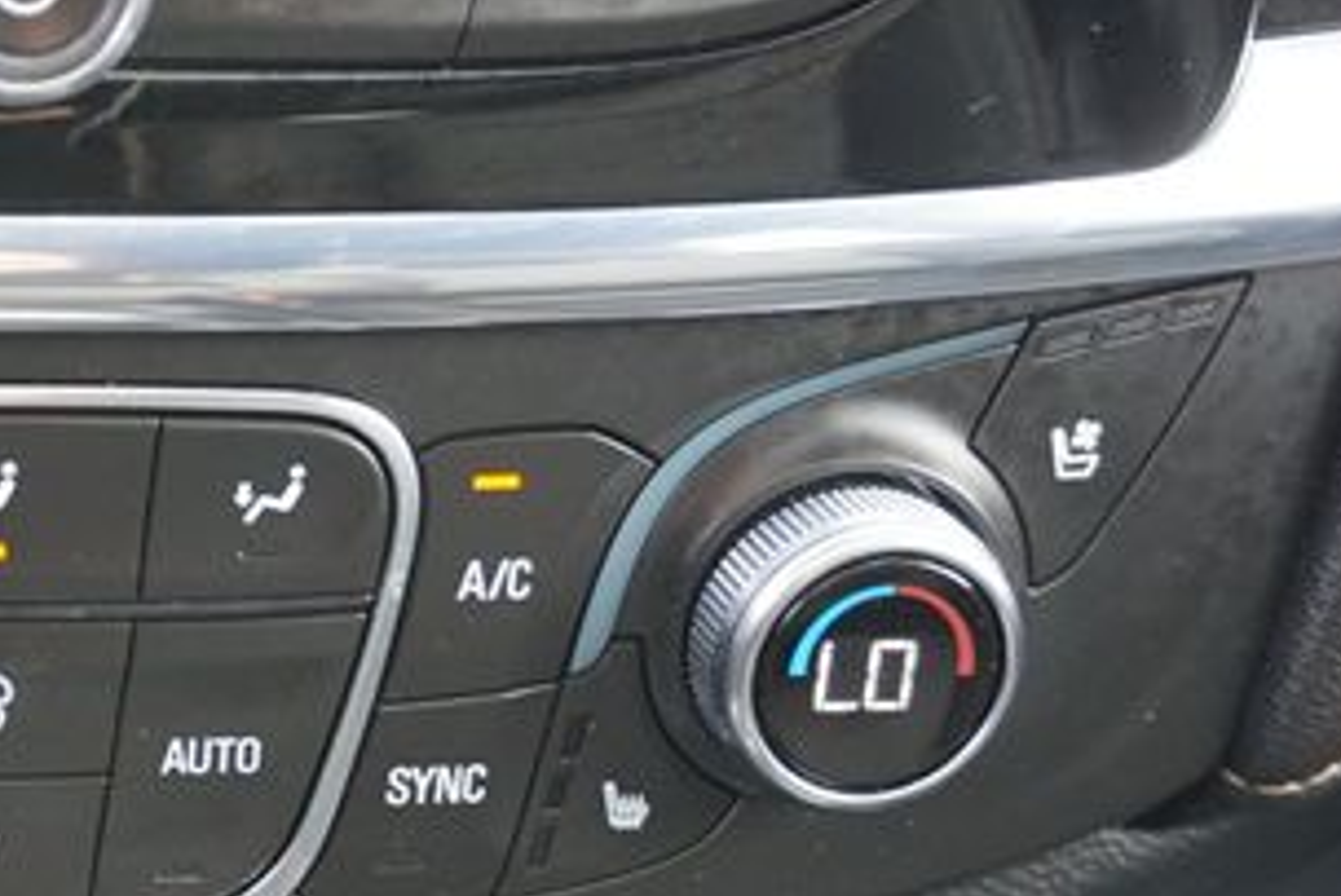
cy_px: 468
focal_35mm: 82
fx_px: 3056
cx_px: -4
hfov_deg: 23.7
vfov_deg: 16.7
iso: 640
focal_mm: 26
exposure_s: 1/60
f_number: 4.5
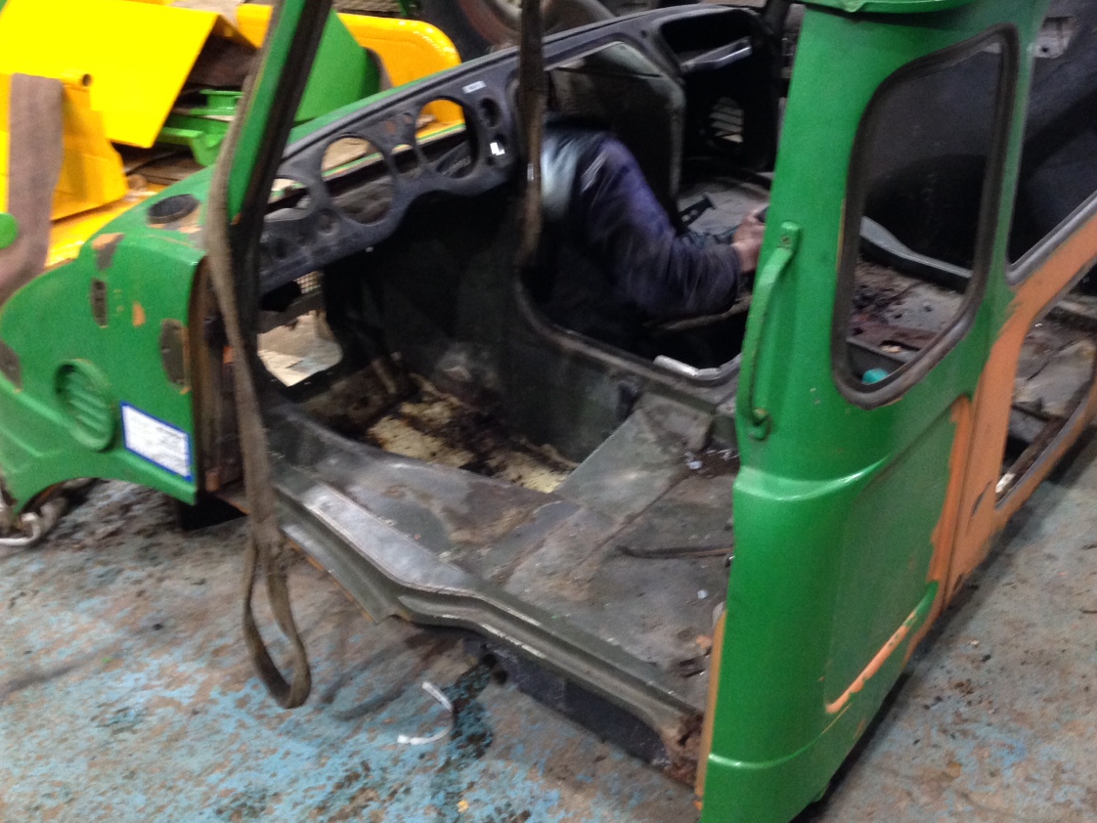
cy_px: 254
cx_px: 678
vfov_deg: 30.0
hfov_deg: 39.4
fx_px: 1521
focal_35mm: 48
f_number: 2.4
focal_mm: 4.12
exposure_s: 1/20
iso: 250
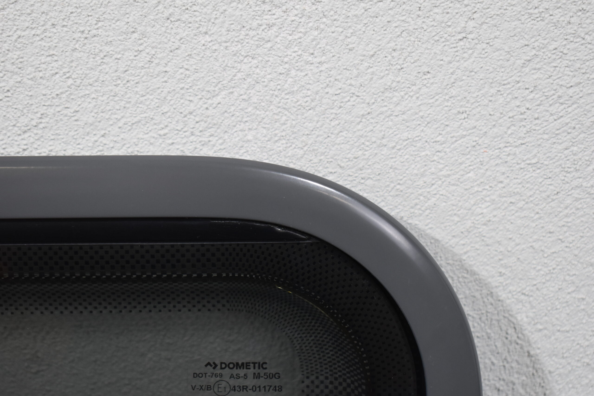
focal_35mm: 68
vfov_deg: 20.2
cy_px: 198
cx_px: 297
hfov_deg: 29.9
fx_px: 1114
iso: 800
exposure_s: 1/160
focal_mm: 45
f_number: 5
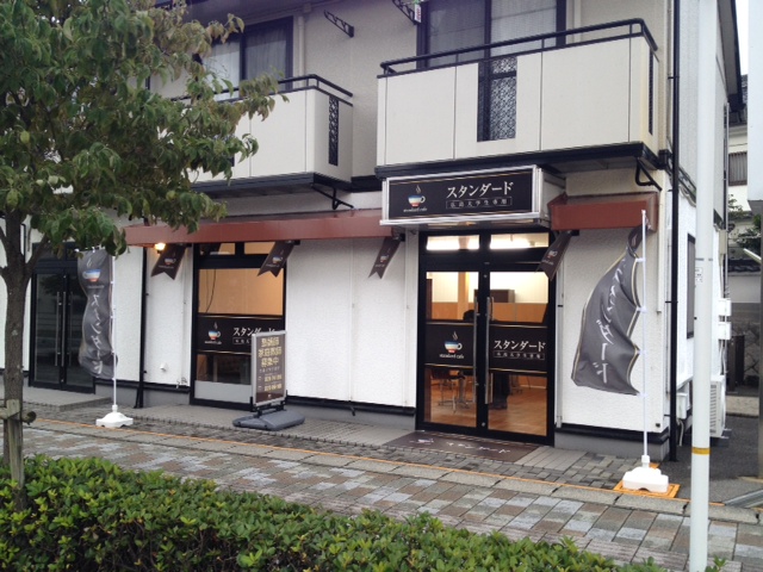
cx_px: 382
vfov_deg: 40.7
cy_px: 286
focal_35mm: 35
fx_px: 771
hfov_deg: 52.6
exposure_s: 1/30
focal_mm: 4.28
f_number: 2.4
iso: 50
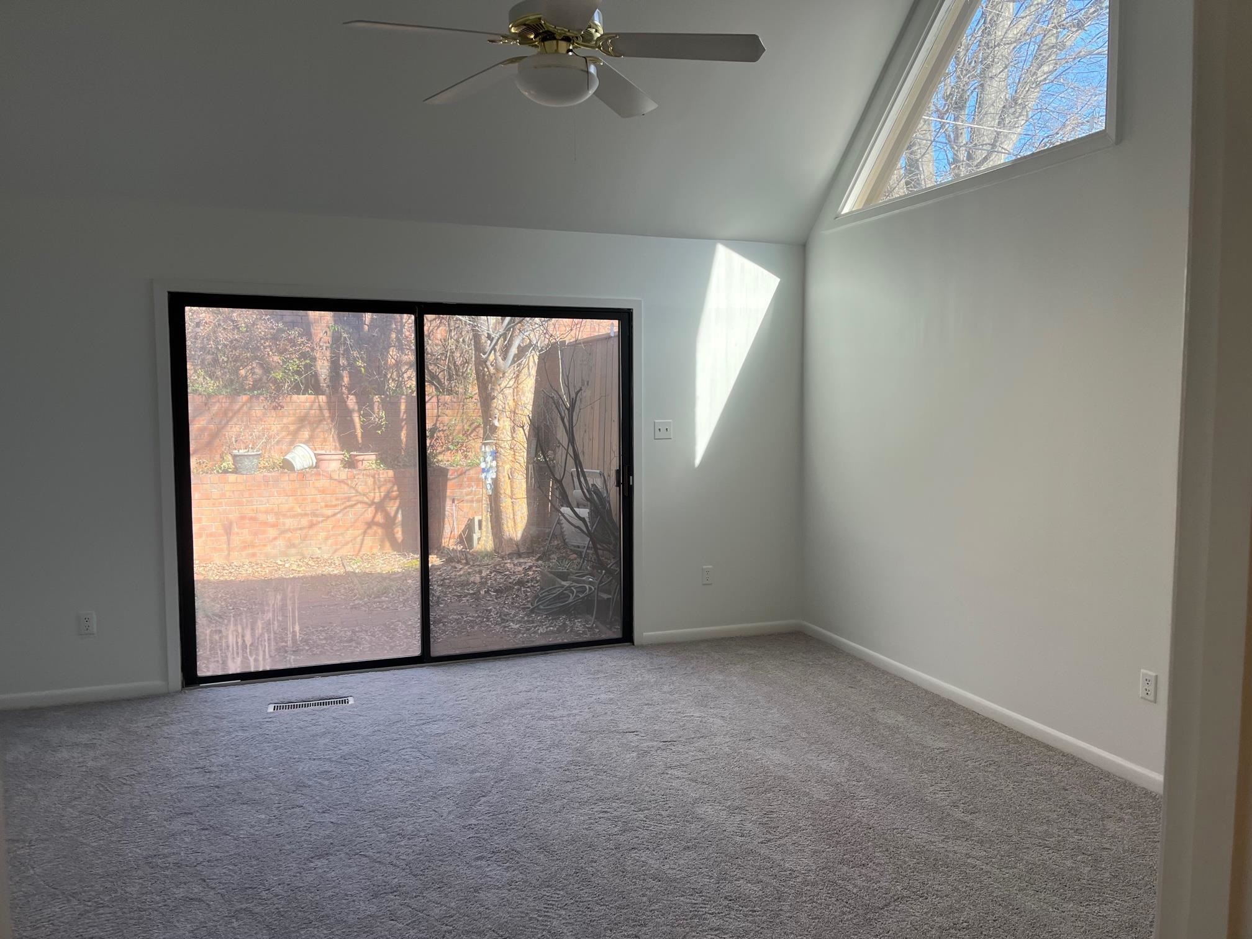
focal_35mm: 26
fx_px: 940
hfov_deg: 67.3
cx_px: 626
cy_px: 470
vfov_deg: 53.1
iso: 40
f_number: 1.6
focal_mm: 5.1
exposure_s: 1/193
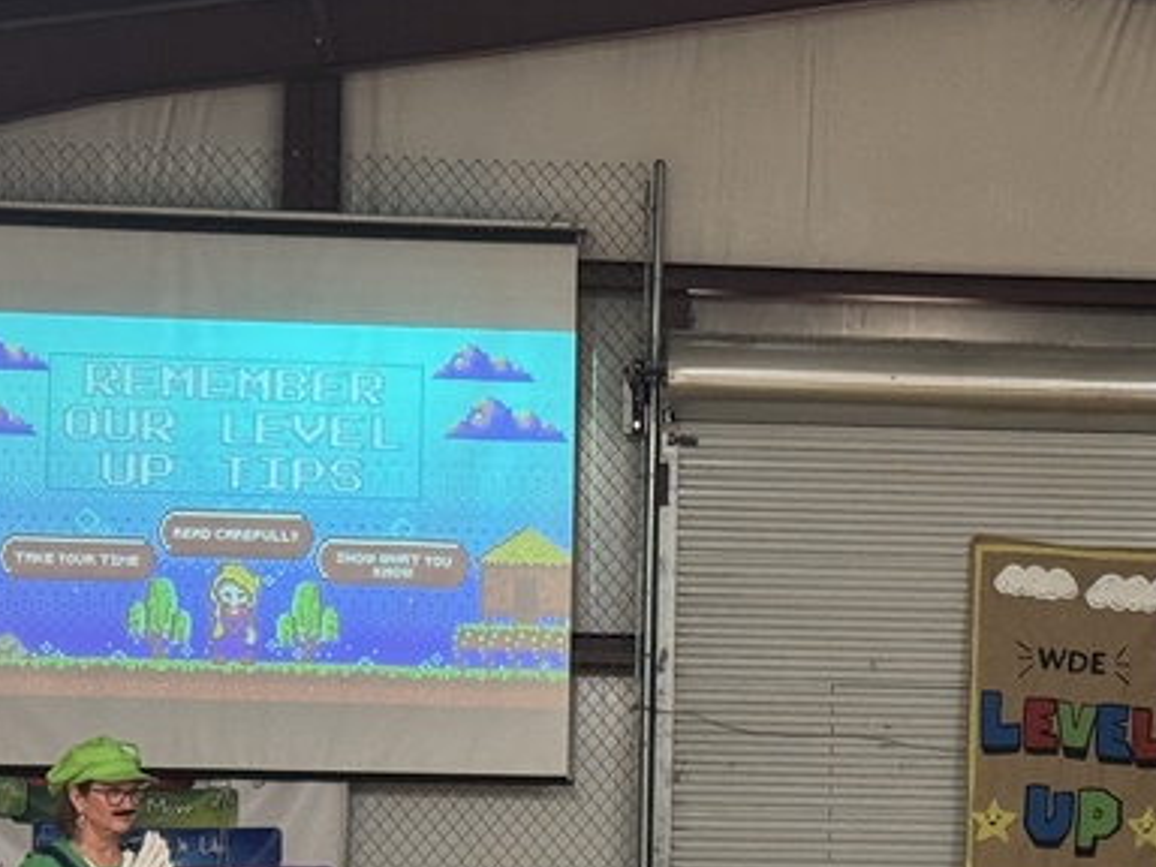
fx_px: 4174
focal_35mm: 125
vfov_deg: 11.8
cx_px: 1048
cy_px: 759
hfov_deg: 15.6
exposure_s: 1/40
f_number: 1.78
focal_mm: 6.76
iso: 320
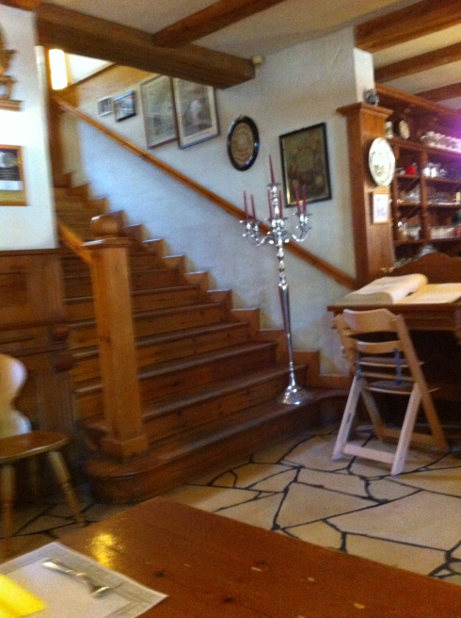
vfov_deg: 52.7
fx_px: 623
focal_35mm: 35
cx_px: 230
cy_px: 309
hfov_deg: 40.6
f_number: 2.8
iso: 1000
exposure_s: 1/17
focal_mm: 3.85
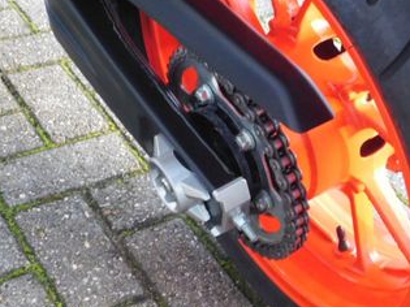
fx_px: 722
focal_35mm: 61
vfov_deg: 24.0
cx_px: 269
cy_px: 137
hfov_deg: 31.5
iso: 360
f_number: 3.2
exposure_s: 1/30
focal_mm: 5.3
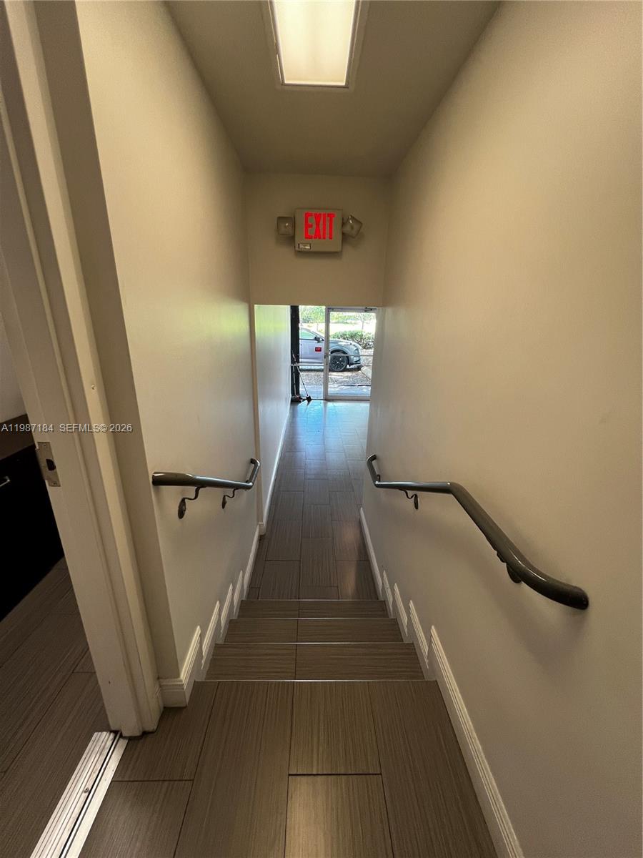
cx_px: 322
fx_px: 322
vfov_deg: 106.2
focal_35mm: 13
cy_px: 429
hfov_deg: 89.9
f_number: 1.8
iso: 125
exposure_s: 1/120
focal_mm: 1.57
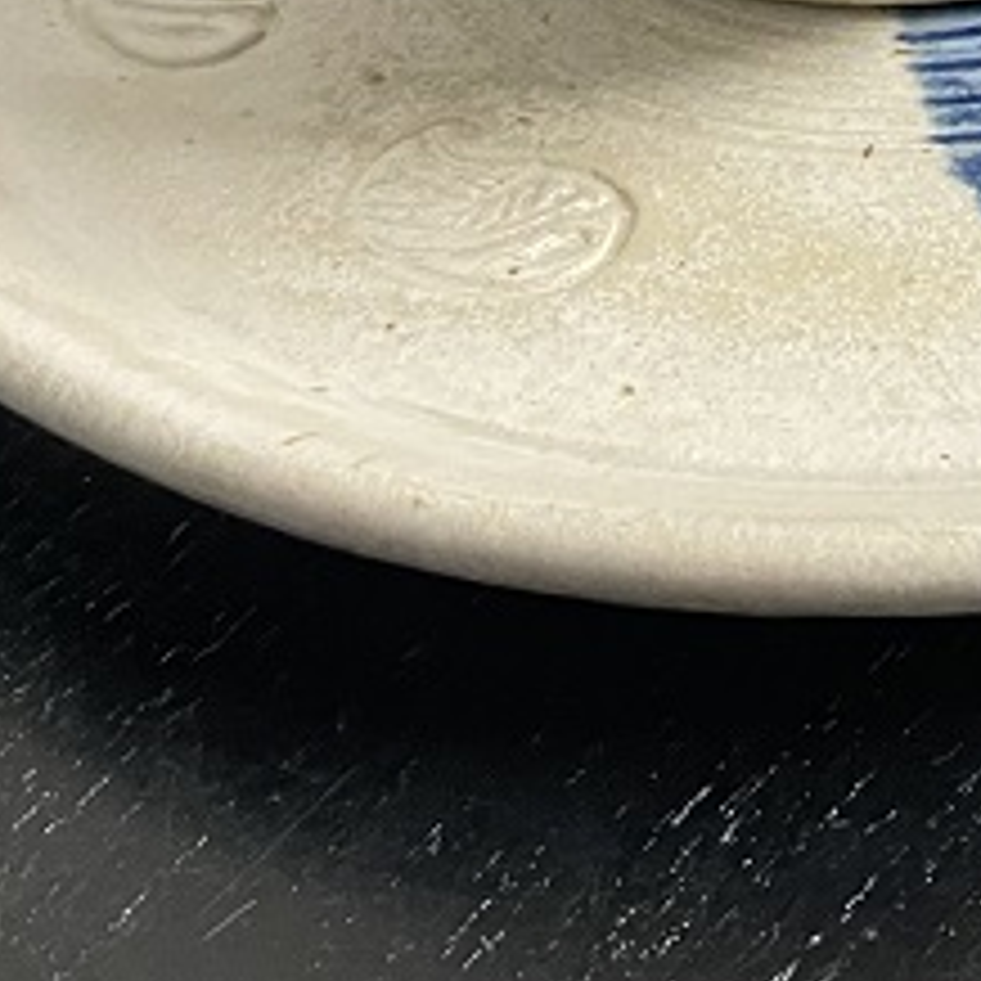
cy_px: -212
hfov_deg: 10.3
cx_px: 958
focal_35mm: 169
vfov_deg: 10.2
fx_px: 5419
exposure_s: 1/50
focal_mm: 6
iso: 400
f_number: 2
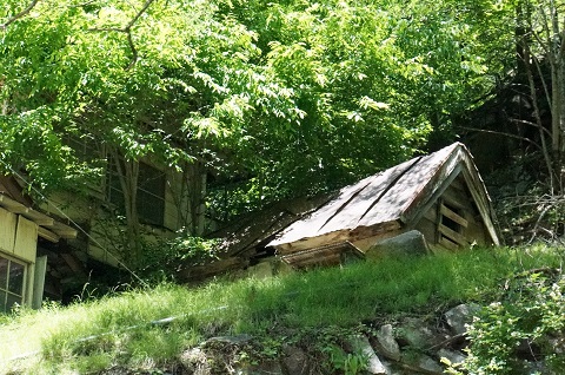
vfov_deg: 12.1
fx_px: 1769
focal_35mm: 113
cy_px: 188
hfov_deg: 18.1
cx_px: 282
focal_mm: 75.3
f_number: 11
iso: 12800
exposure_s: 1/2000
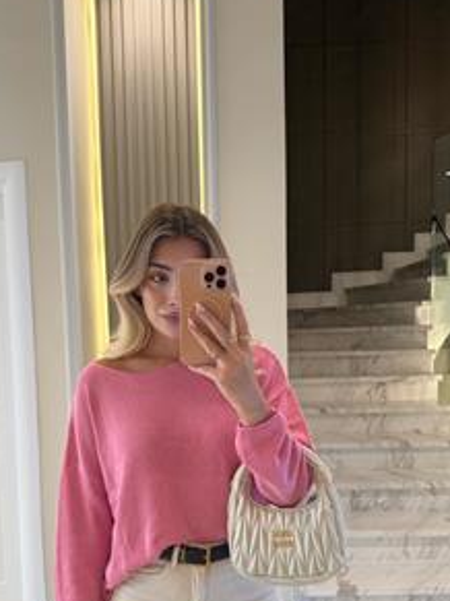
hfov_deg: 42.9
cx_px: 200
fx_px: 572
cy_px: 384
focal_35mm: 33
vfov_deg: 54.6
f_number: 1.78
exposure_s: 1/98
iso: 200
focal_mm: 6.76
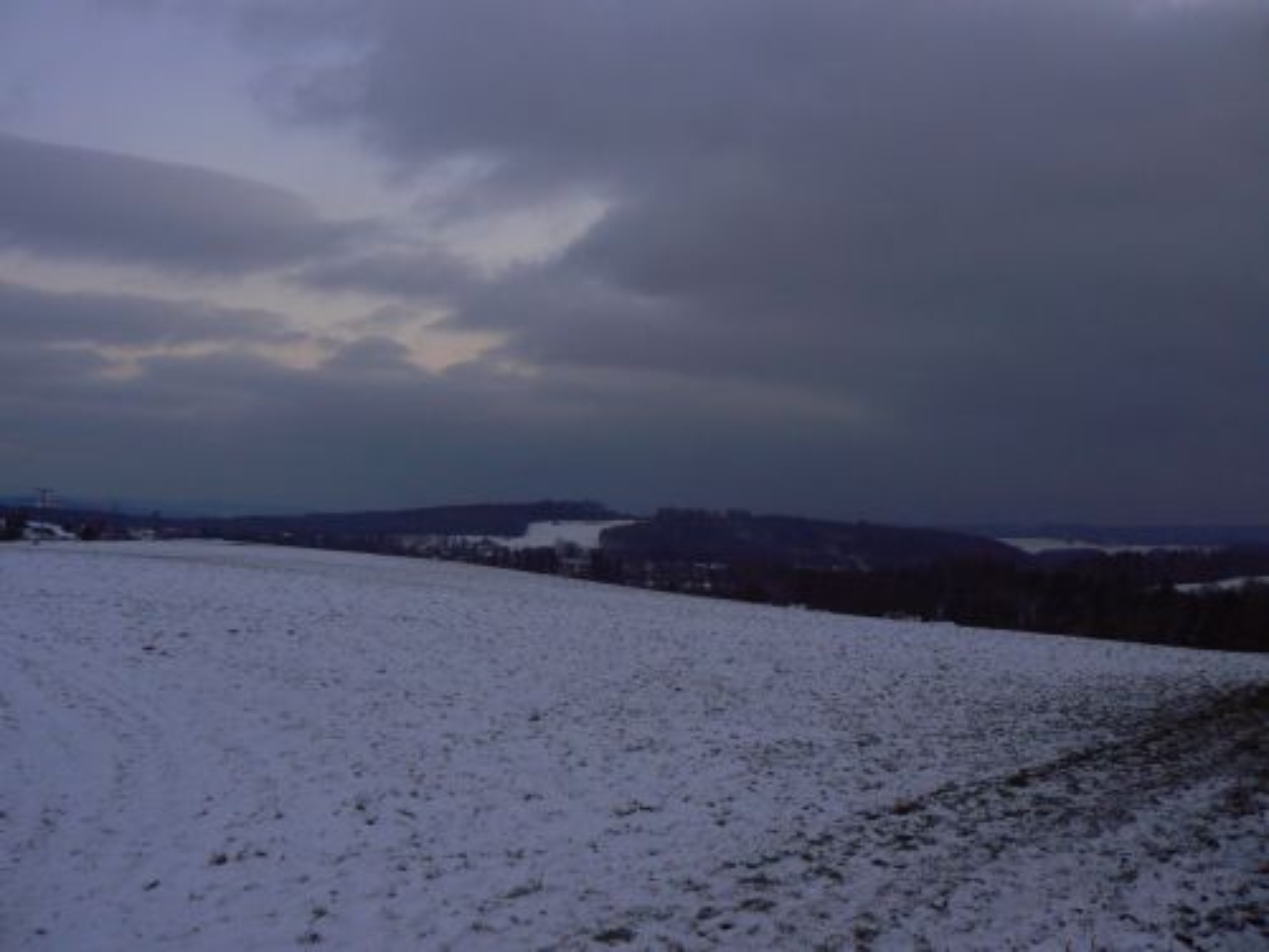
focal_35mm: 36
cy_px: 476
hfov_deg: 51.4
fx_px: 1320
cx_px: 634
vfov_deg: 39.7
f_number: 2.8
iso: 100
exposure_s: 1/80
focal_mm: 6
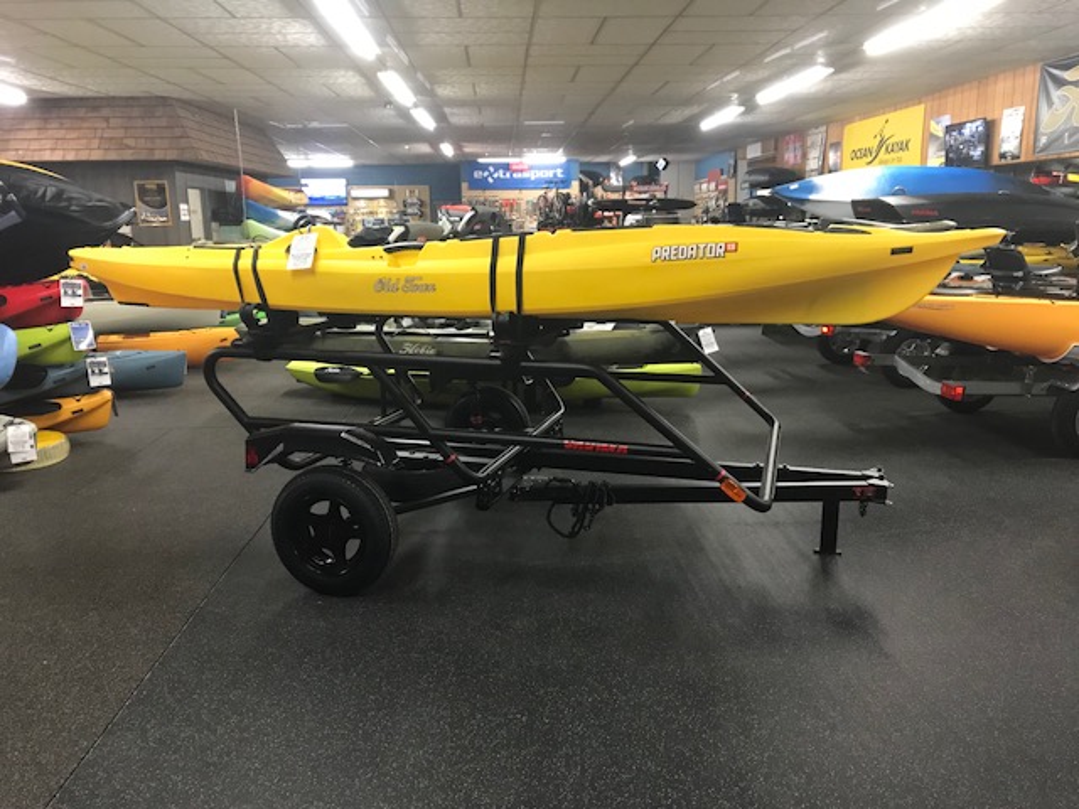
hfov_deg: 63.4
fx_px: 873
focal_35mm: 28
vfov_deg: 49.7
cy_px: 404
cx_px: 540
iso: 100
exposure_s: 1/15
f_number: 1.8
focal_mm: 3.99
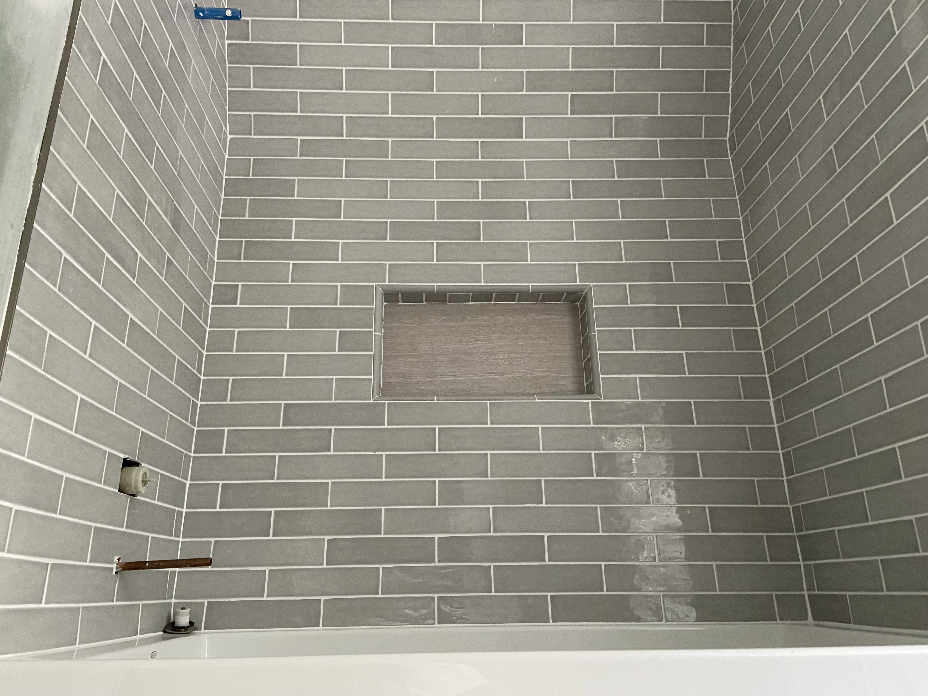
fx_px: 697
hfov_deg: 67.3
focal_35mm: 26
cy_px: 348
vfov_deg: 53.1
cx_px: 464
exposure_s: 1/60
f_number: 1.8
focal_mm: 4.25
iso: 400
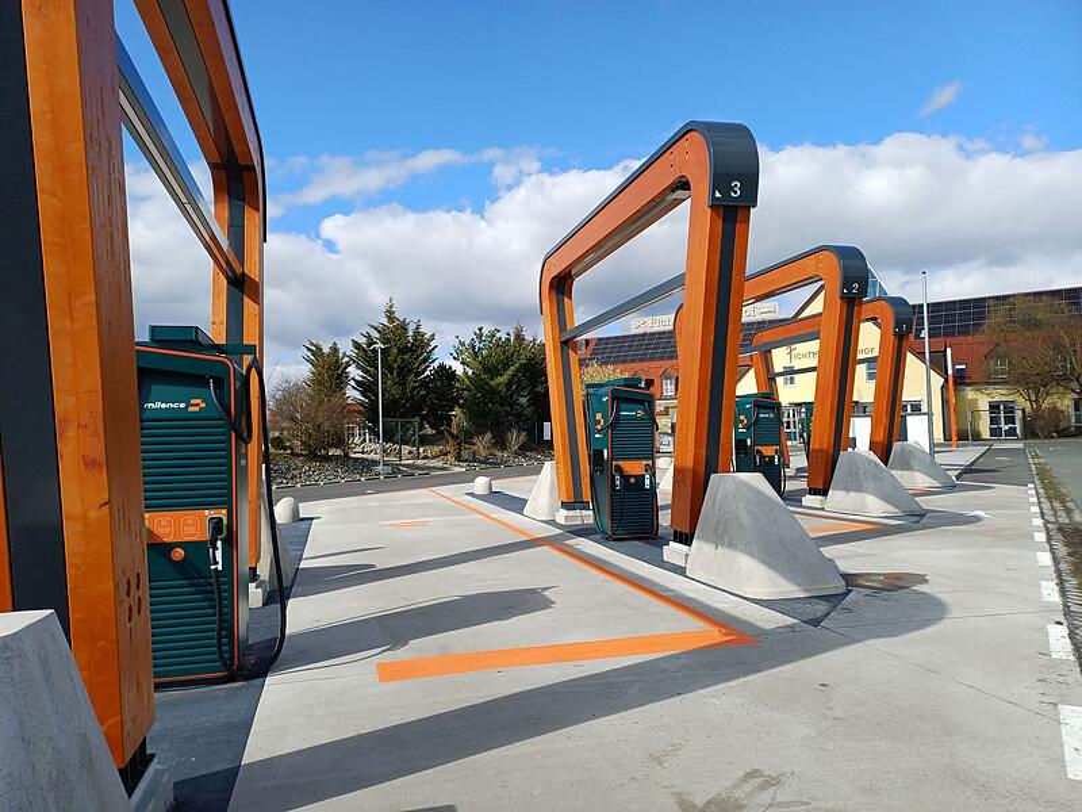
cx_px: 541
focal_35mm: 25
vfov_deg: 54.9
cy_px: 406
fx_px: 781
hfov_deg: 69.4
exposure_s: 1/1259
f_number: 1.8
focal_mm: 4.65
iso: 50
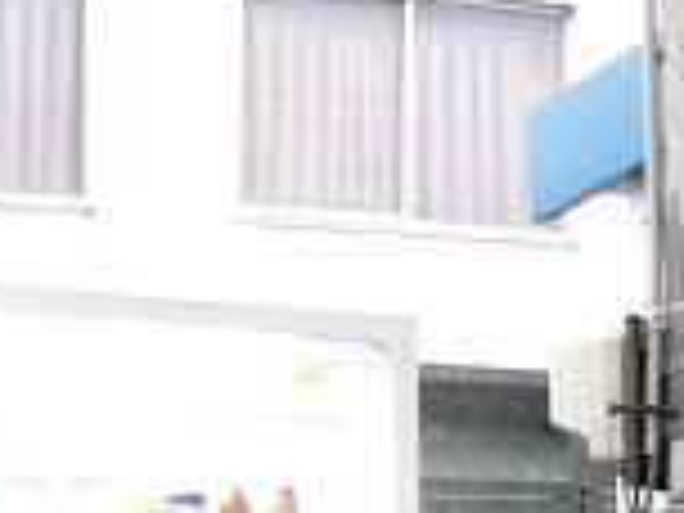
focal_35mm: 92
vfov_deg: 15.4
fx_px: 1818
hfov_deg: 20.3
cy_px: 648
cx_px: 760
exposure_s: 1/30
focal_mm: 7.4
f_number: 2.8
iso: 125
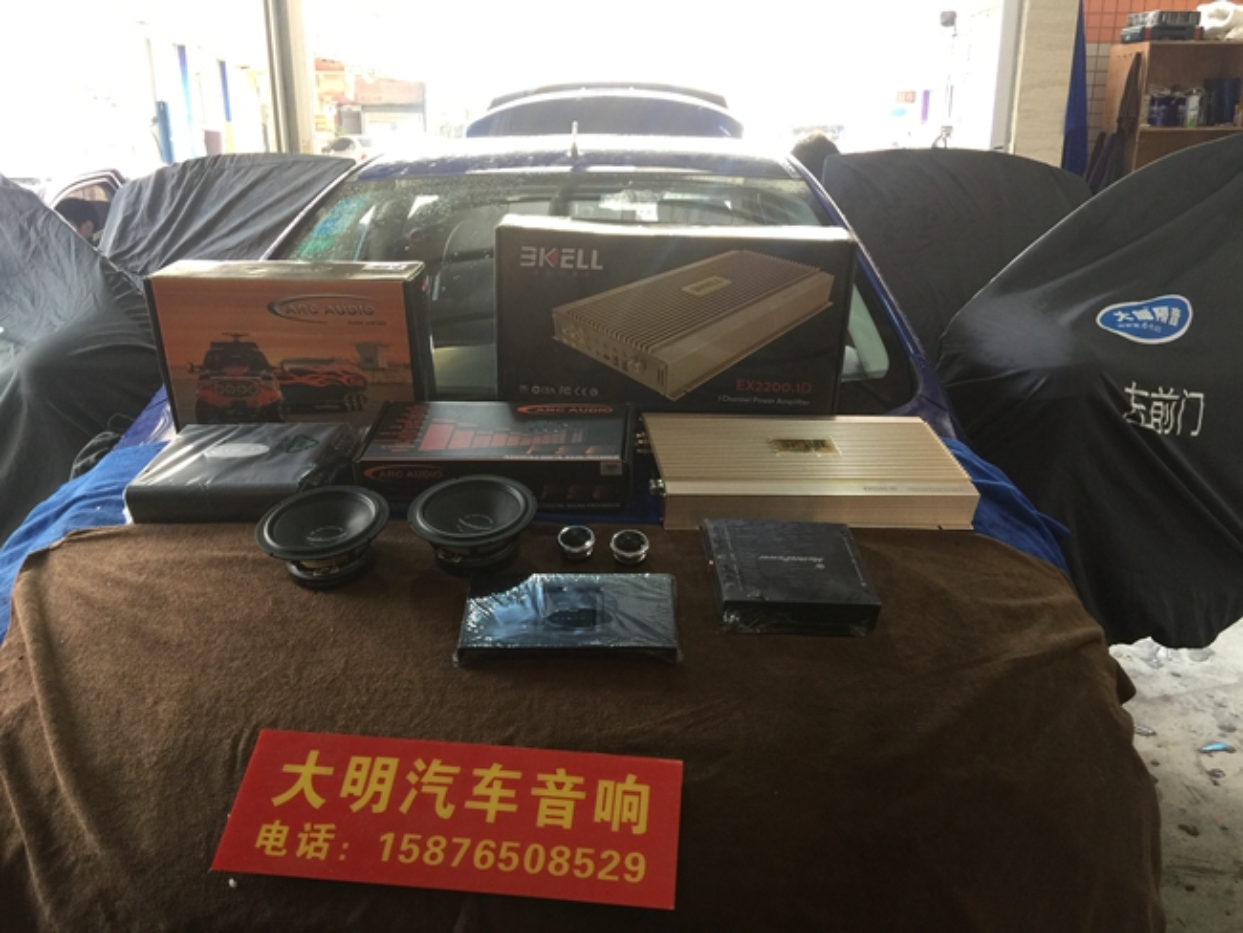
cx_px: 622
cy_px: 466
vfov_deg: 48.3
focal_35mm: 29
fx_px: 1042
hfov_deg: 61.6
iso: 50
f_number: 2.2
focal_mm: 4.15
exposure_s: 1/33
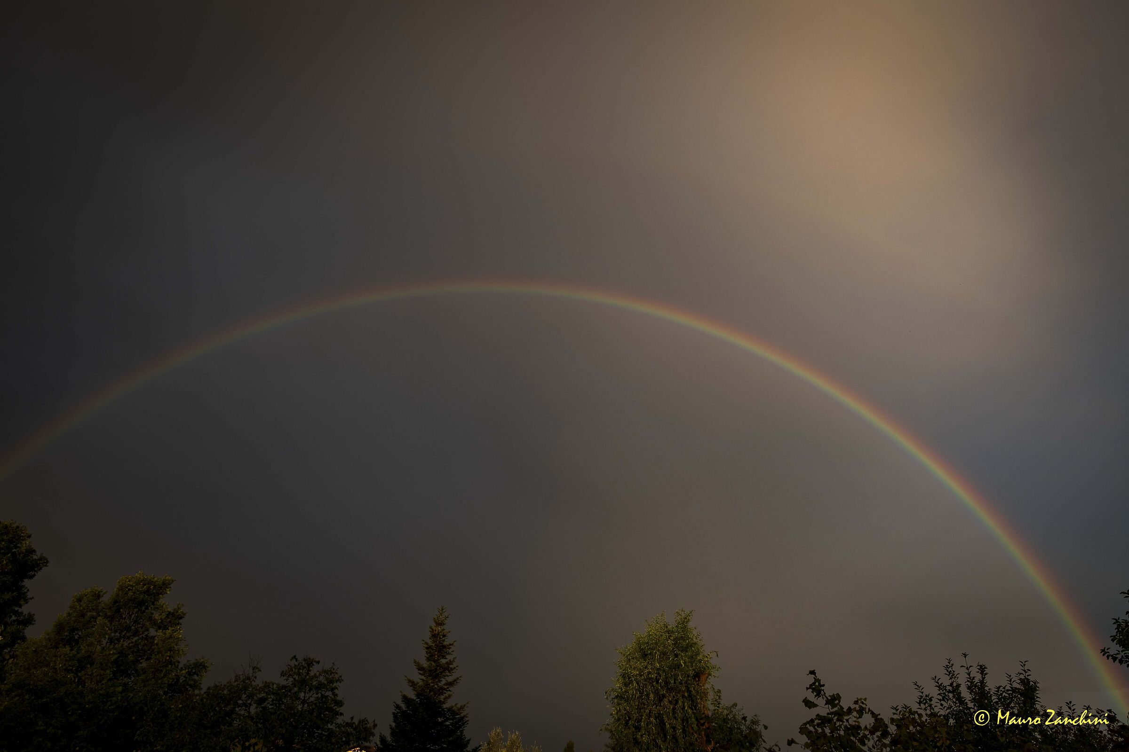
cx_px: 564
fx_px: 659
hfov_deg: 81.2
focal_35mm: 21
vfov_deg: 59.5
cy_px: 376
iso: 200
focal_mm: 14
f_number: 5.6
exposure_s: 1/300
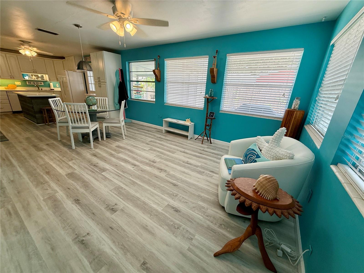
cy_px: 136
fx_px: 147
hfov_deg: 102.1
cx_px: 182
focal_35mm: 14
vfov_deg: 85.7
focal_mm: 2.22
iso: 100
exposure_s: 1/120
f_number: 2.2
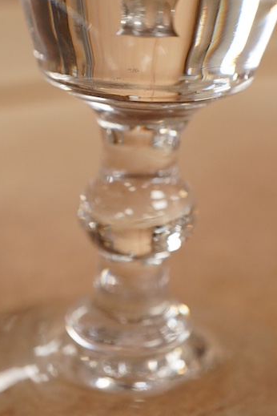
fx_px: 900
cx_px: 159
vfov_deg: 25.9
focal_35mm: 78
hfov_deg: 17.5
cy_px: 161
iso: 1250
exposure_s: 1/125
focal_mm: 30
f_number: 8
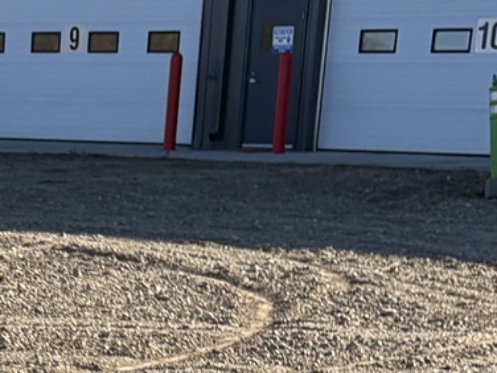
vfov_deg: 8.4
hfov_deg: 11.6
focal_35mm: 162
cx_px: -270
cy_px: 878
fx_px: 2326
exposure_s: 1/2012
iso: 50
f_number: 1.6
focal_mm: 5.96
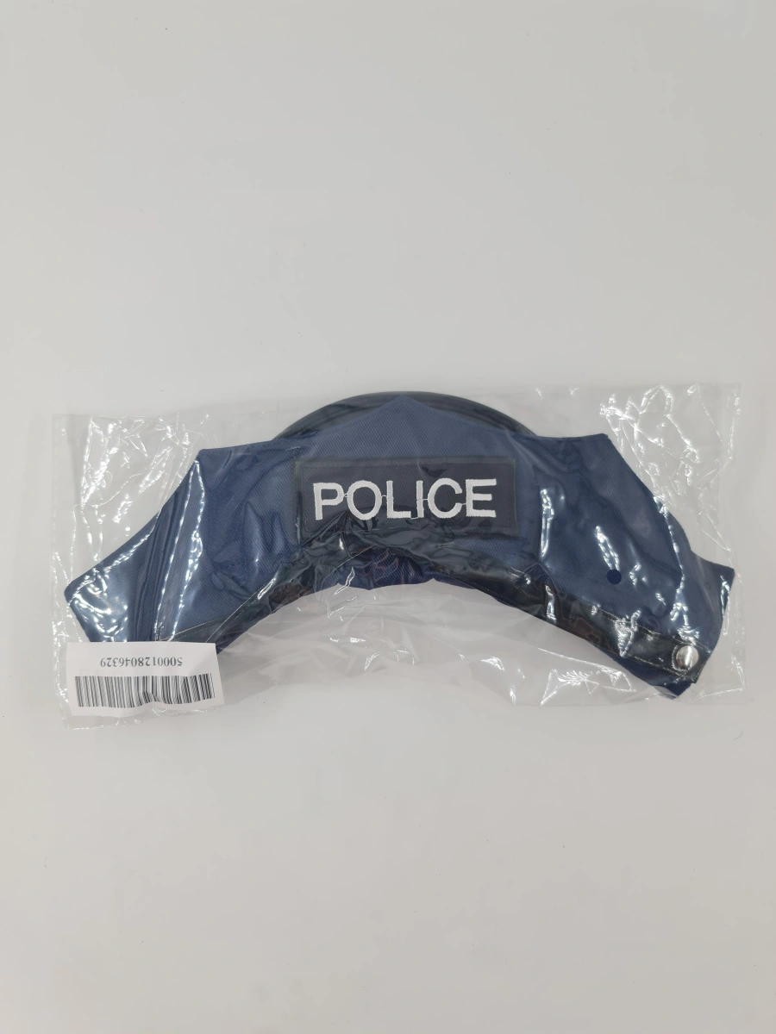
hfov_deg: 54.9
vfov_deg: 69.4
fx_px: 747
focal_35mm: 25
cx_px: 388
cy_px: 517
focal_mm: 7
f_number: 1.8
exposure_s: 1/215
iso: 50
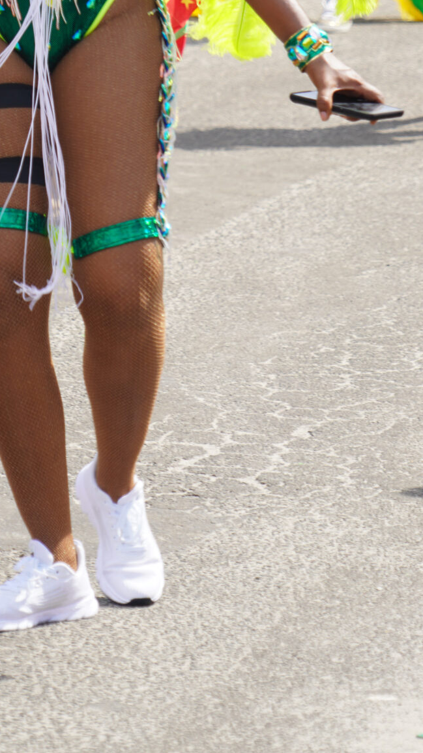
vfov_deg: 6.8
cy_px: -39
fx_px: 6302
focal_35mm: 316
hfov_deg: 3.8
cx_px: 26
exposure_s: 1/160
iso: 100
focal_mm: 136
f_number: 6.3
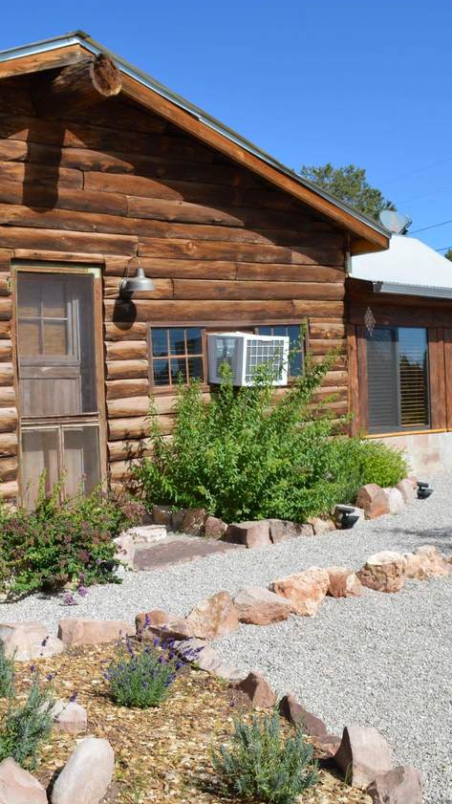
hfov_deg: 27.3
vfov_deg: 47.4
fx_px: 916
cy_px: 400
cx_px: 107
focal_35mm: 43
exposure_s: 1/250
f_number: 8
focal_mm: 18
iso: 100
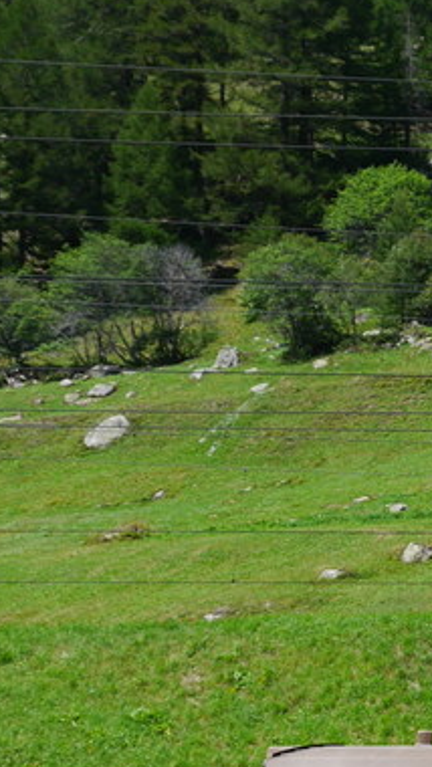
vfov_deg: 12.8
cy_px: 832
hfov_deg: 6.9
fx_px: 3357
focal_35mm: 165
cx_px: 1040
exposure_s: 1/320
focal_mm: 24
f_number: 8
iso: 160
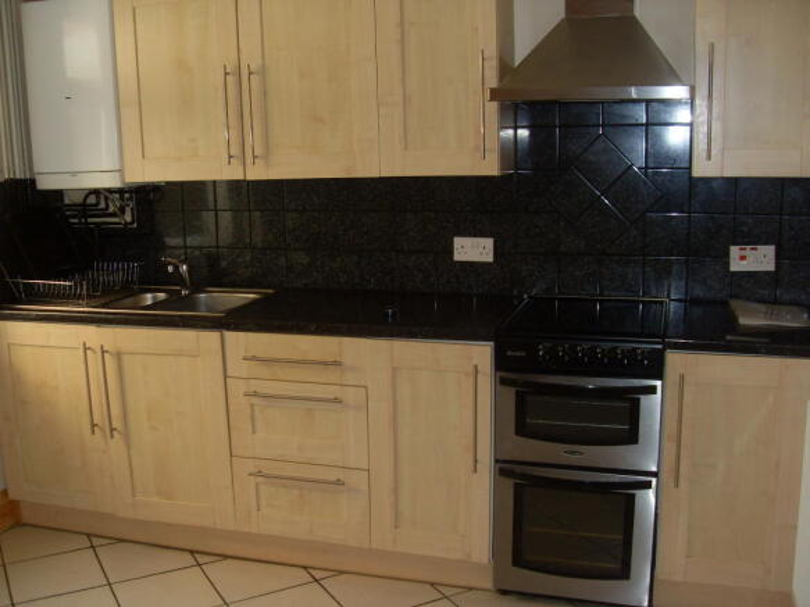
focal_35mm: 37
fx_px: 866
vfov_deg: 38.7
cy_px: 304
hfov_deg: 50.1
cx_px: 405
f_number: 2.8
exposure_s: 1/45
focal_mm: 6.3
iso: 100
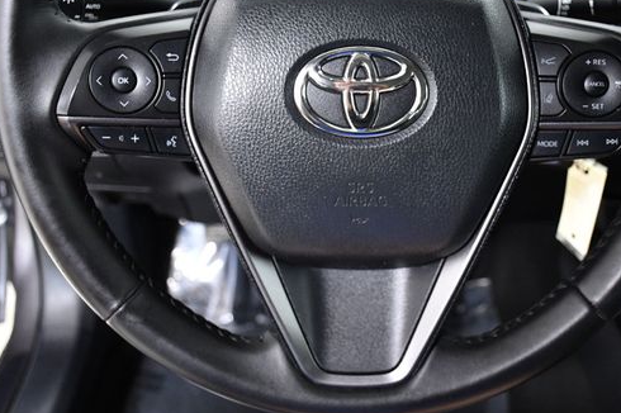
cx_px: 369
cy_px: 193
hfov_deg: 41.8
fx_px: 810
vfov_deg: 28.6
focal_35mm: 47
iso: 2500
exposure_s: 1/60
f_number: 4
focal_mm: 24
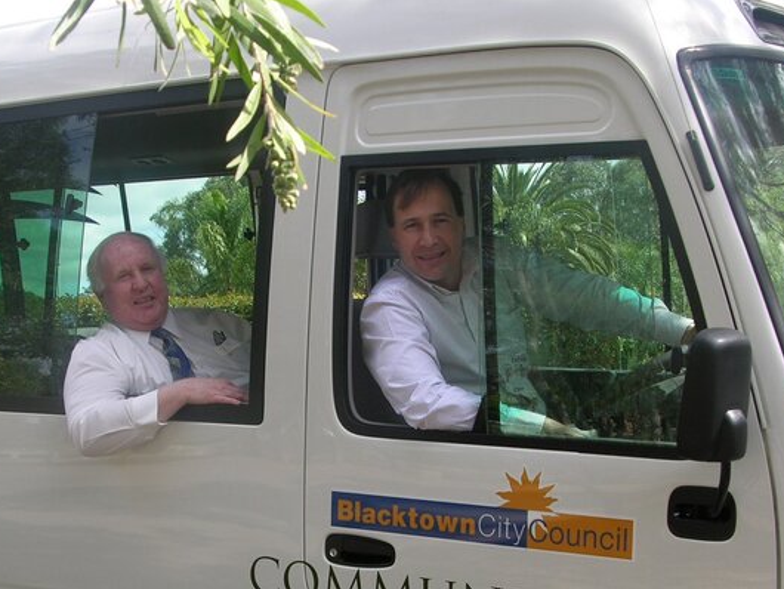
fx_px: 1495
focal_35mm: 66
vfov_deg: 22.1
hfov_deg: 29.3
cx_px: 291
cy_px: 435
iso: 50
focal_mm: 8.9
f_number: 4.5
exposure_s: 1/128
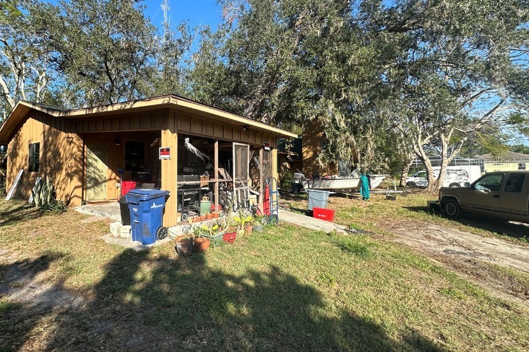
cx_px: 211
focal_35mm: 18
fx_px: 264
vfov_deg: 67.3
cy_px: 161
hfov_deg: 88.8
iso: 50
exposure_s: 1/849
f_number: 2.2
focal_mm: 2.22
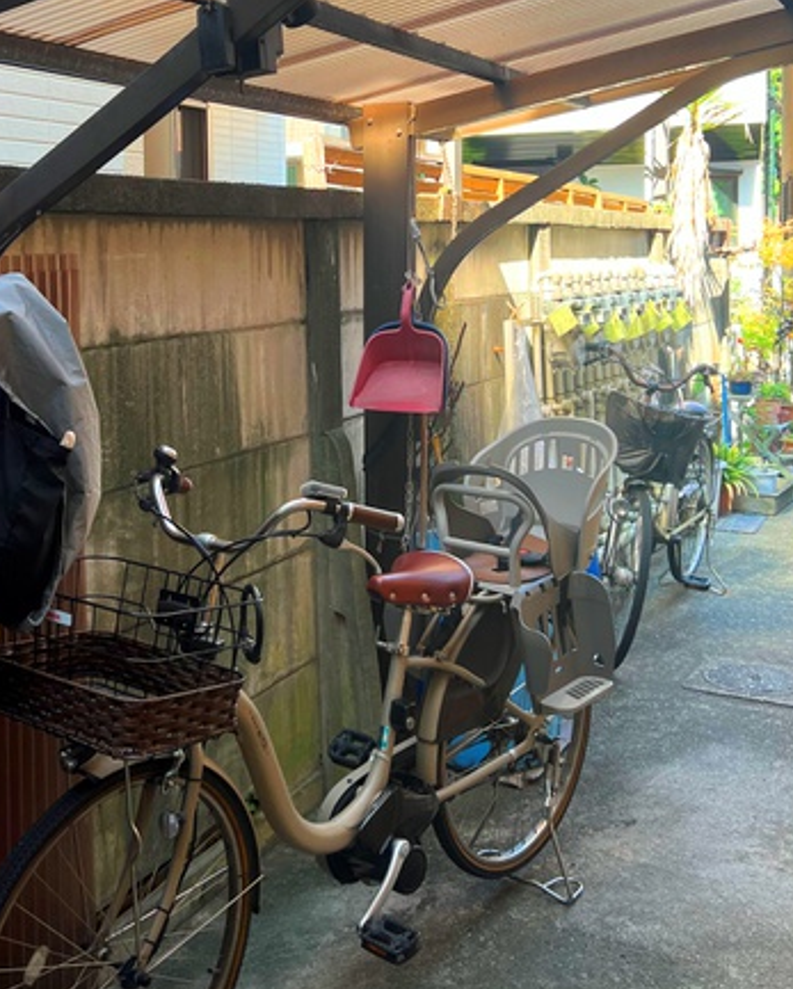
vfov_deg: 43.9
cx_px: 307
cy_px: 301
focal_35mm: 41
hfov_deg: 36.4
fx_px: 1202
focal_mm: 5.7
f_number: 1.5
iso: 40
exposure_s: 1/183
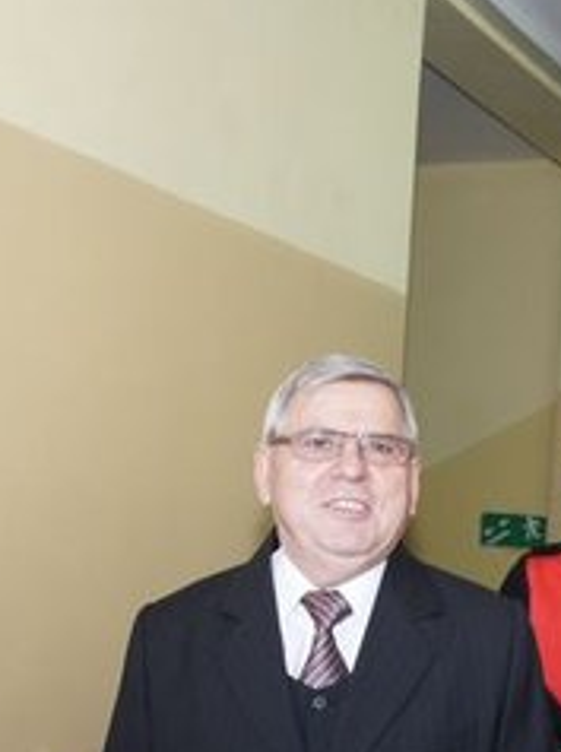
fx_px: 1459
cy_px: 666
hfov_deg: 21.4
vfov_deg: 27.9
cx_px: 472
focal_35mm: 67
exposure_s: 1/60
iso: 400
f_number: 5.6
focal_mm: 17
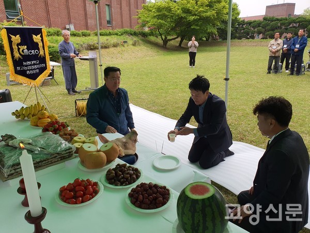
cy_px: 116
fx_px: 233
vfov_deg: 53.1
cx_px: 155
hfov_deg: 67.3
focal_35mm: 26
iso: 50
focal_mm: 4.3
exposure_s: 1/1000
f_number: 2.4
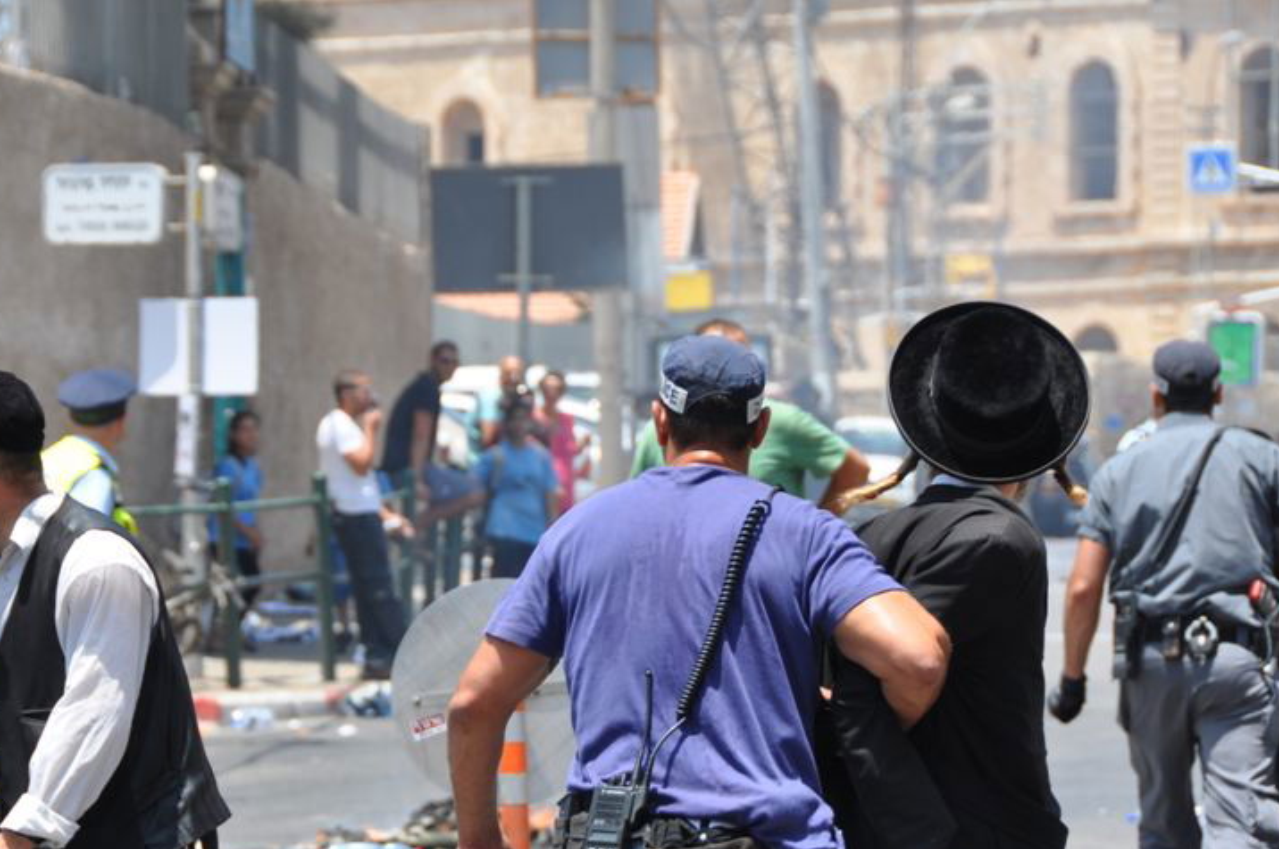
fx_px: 9897
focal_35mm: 279
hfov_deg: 7.4
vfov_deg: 4.9
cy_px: 449
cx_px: 459
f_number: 9
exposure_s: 1/320
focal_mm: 130
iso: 200
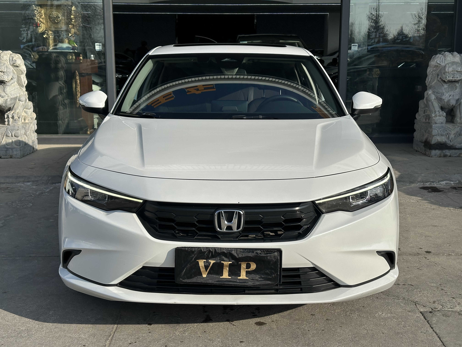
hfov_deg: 39.7
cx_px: 231
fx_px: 641
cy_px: 174
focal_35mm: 48
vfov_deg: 30.3
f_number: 1.78
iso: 64
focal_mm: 6.86
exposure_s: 1/5556
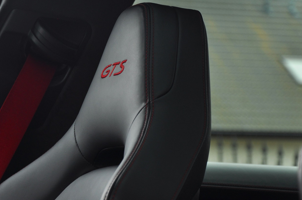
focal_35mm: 161
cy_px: 69
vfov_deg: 8.5
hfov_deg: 12.8
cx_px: 123
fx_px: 1348
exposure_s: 1/25
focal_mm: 70
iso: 250
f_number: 5.3
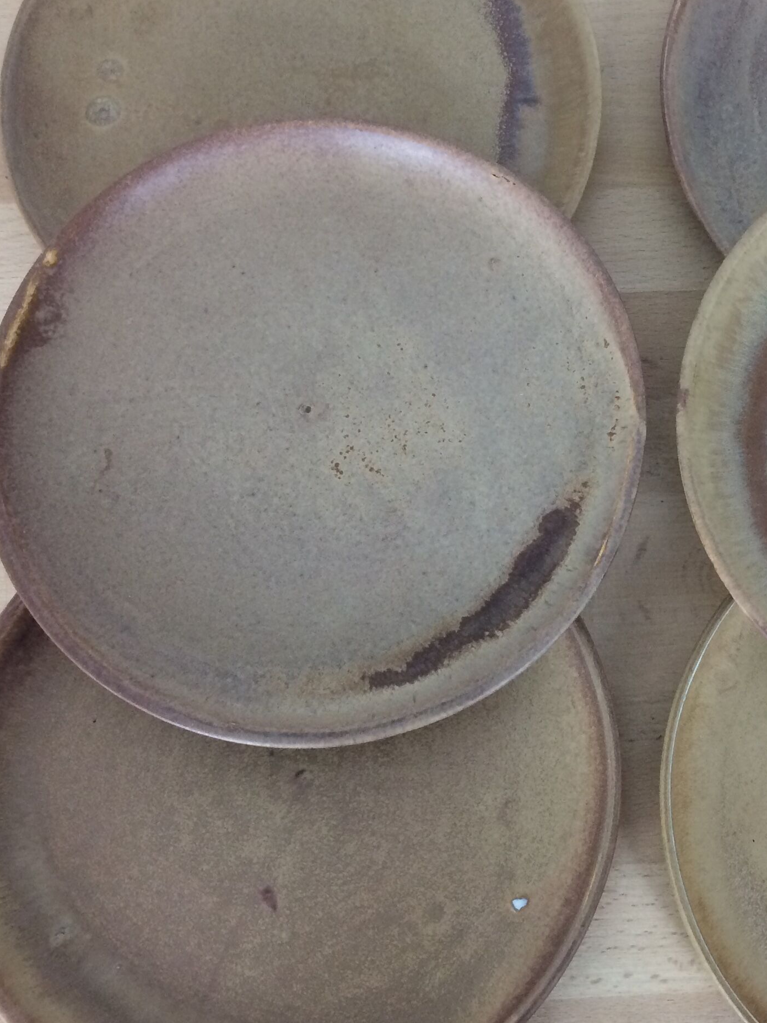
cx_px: 650
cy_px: 477
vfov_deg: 37.5
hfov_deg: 27.8
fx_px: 1507
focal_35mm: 51
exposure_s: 1/33
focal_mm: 4.15
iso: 80
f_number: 2.2
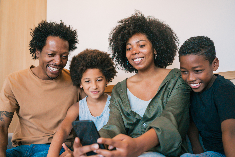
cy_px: 78
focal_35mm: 35
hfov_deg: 54.4
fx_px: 228
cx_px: 118
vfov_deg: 37.9
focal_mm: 35
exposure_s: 1/80
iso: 320
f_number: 3.5
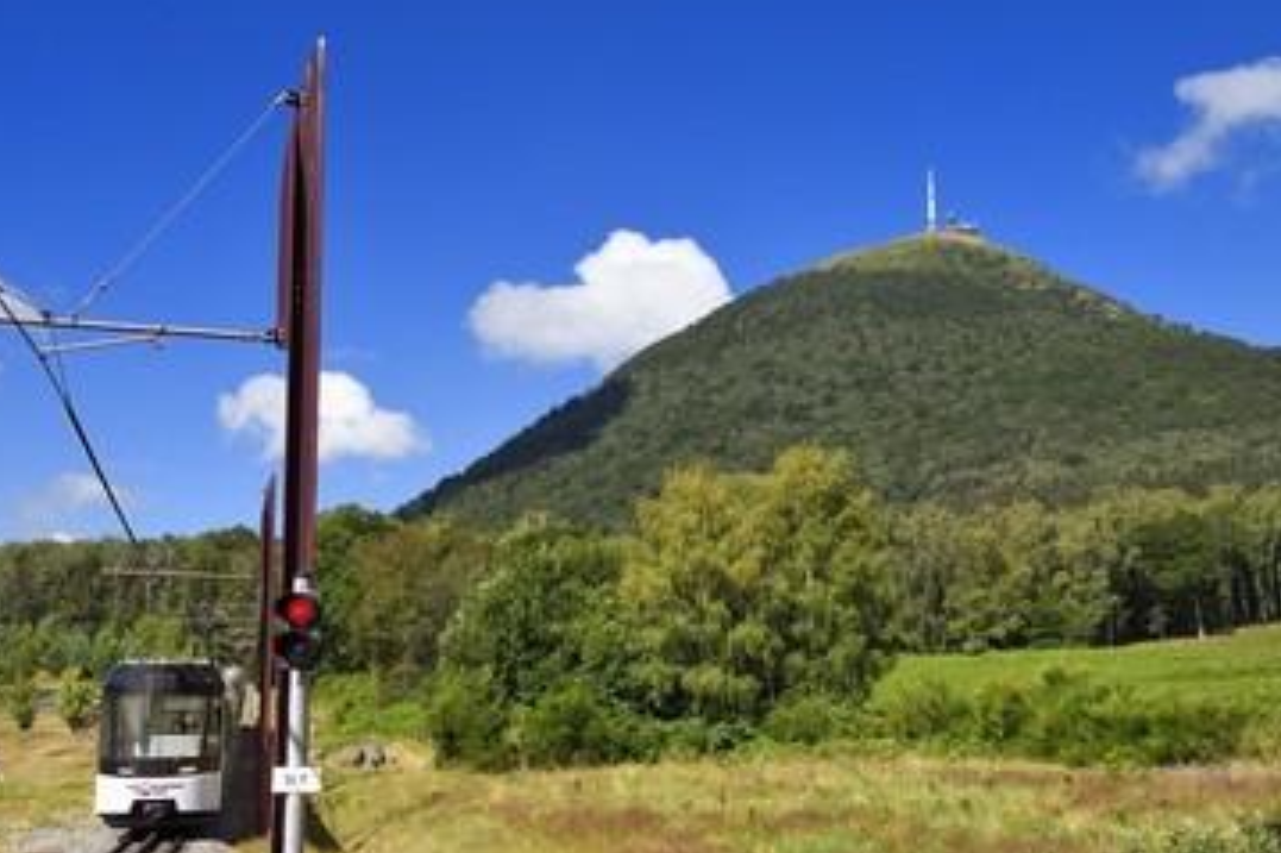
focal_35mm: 41
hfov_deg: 47.3
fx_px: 1458
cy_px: 471
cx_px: 553
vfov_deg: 32.6
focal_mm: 35
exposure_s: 1/500
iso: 400
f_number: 13
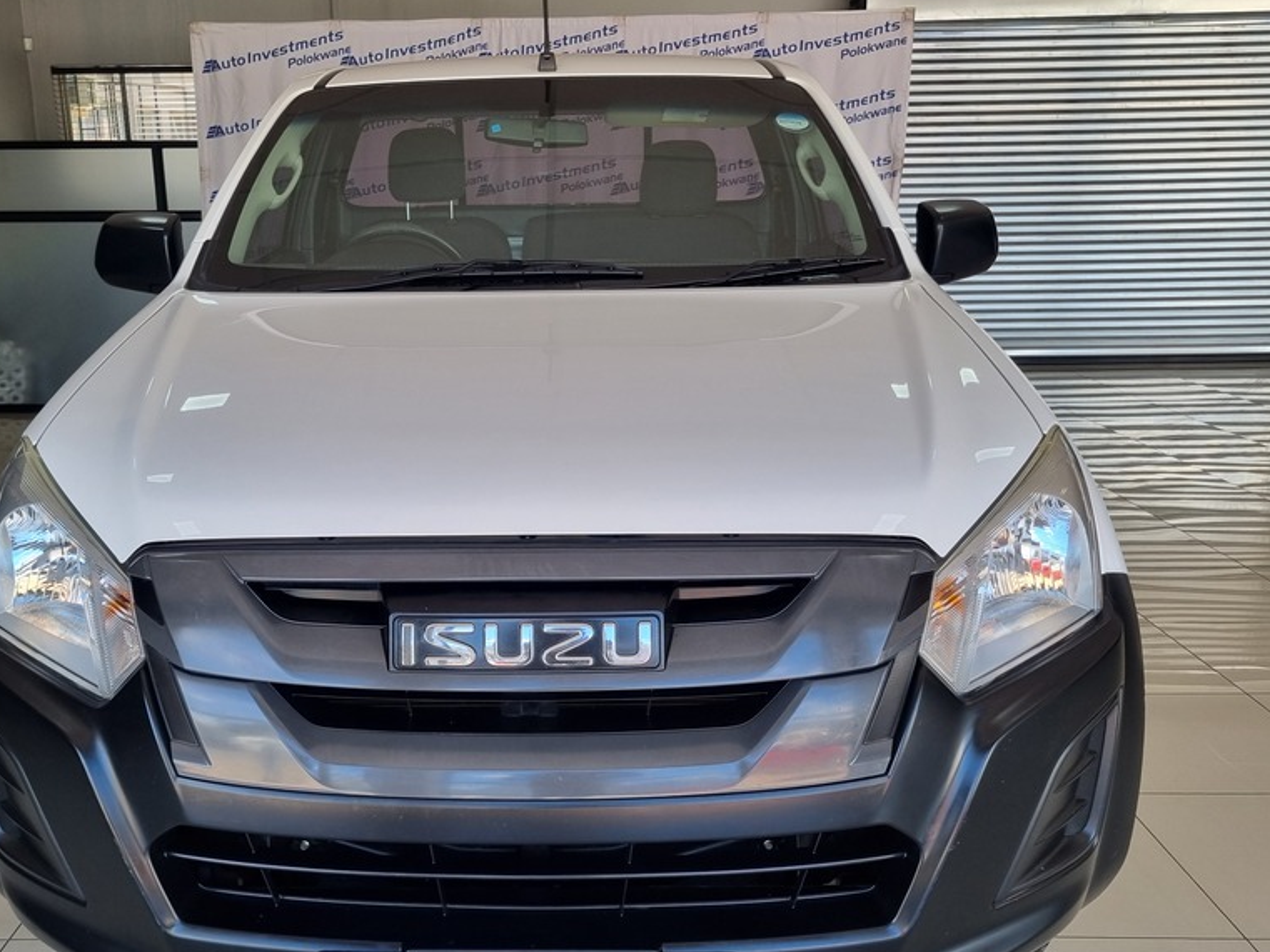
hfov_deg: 52.4
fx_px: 1284
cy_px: 512
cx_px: 539
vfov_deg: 40.7
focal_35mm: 35
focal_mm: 5.4
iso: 50
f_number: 1.8
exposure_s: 1/144
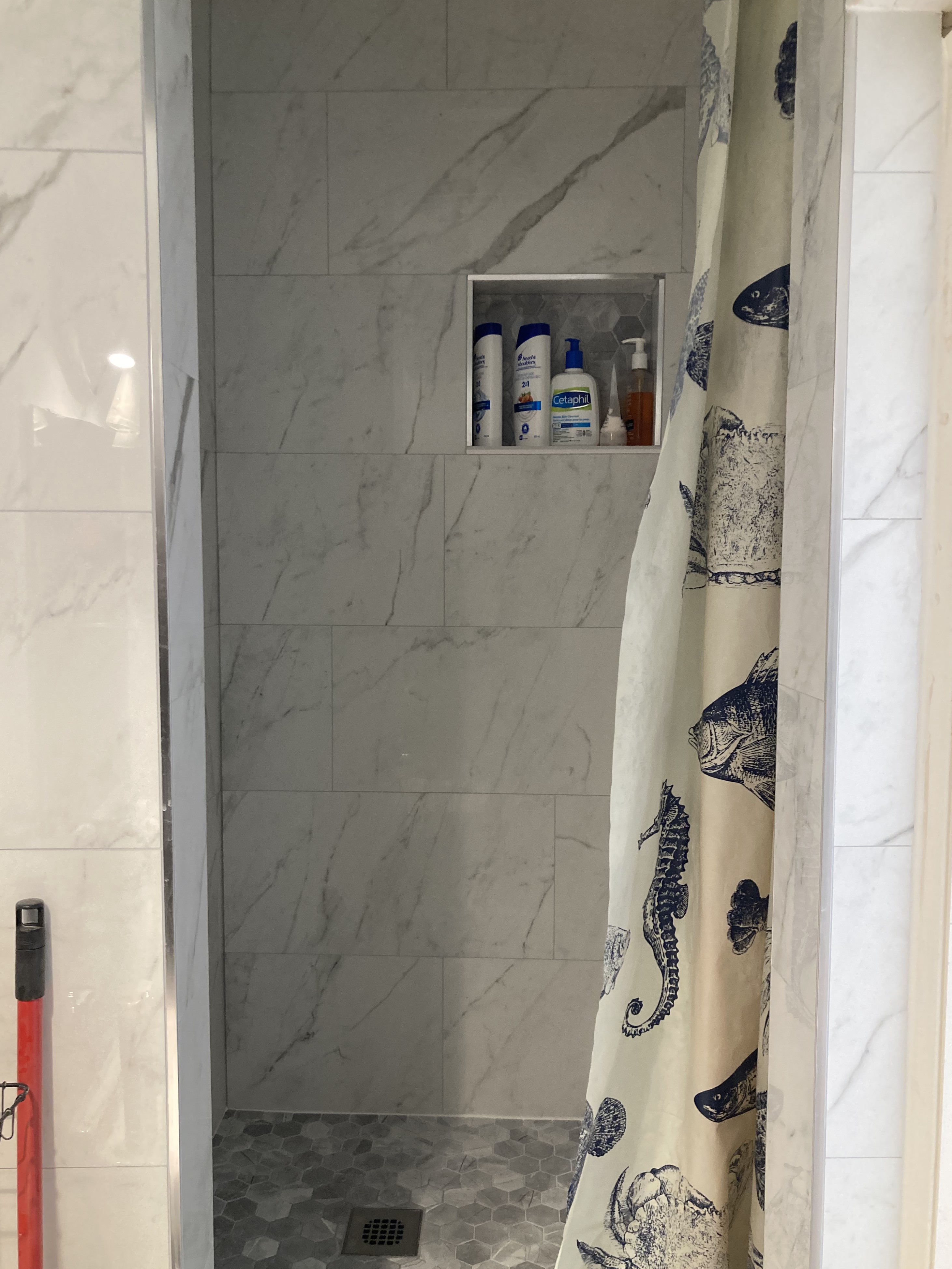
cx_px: 477
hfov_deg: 48.2
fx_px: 1063
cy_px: 645
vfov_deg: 61.7
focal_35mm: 29
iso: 160
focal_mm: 3.99
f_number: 1.8
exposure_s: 1/60
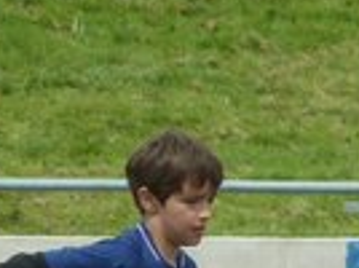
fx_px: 16243
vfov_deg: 0.9
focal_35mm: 1569
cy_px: 213
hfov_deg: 1.3
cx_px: 555
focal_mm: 49.2
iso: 160
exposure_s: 1/500
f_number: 4.9
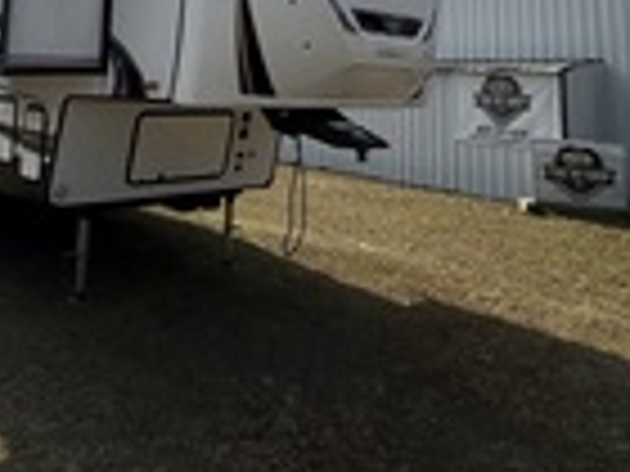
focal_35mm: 35
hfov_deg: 52.0
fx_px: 637
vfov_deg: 36.2
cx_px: 234
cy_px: -11
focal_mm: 2.22
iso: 64
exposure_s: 1/6173
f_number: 2.2
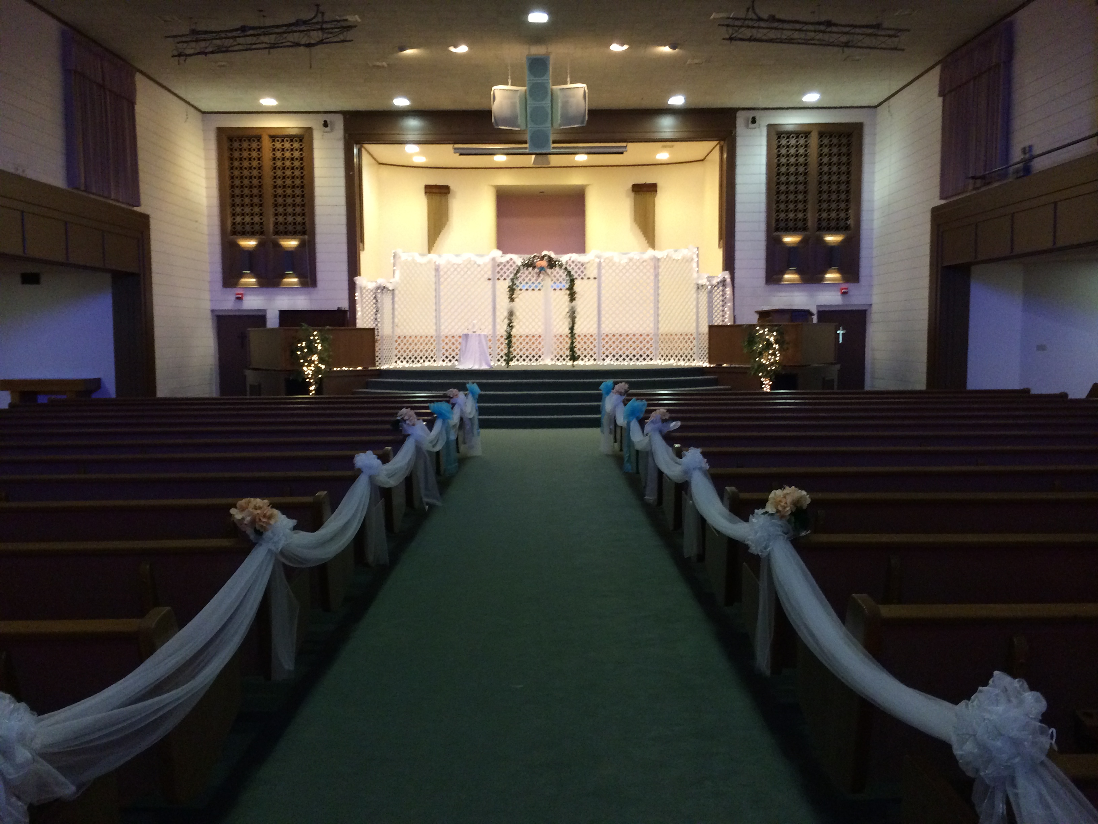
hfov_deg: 60.0
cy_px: 412
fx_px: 952
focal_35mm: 30
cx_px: 549
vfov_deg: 46.8
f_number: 2.2
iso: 320
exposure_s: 1/20
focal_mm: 4.12
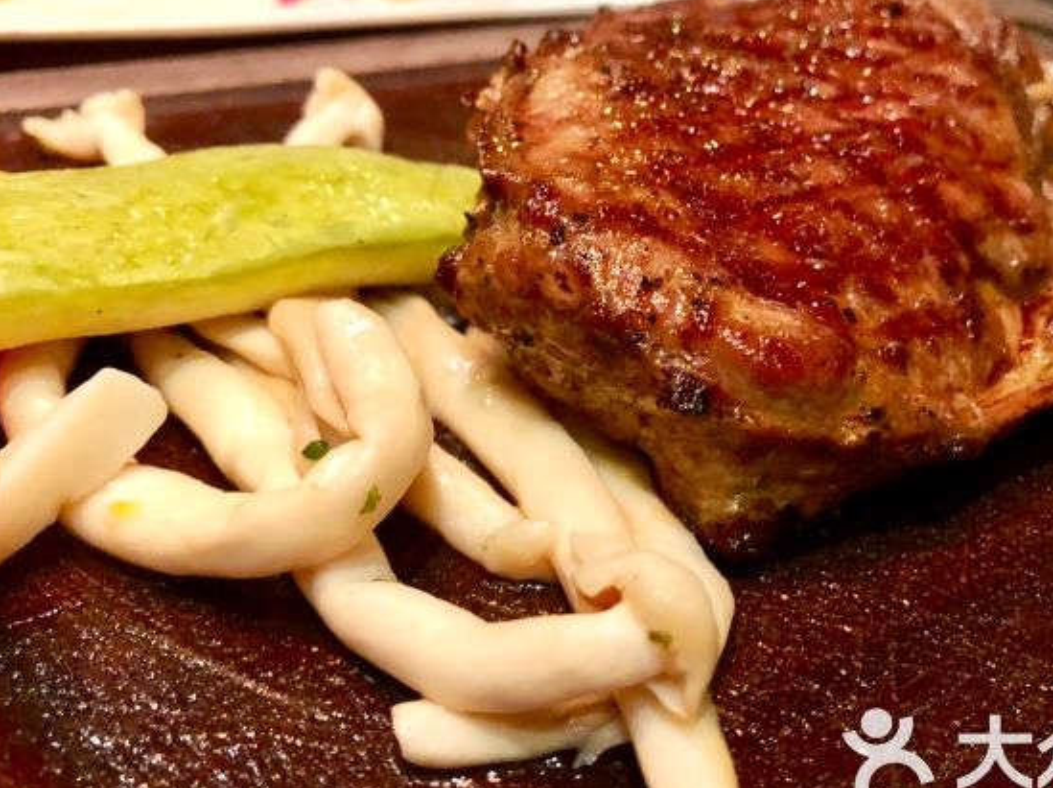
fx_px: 1125
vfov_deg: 38.6
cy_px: 350
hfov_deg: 49.7
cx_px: 652
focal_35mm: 37
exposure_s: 1/5
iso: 100
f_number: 1.8
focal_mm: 3.99
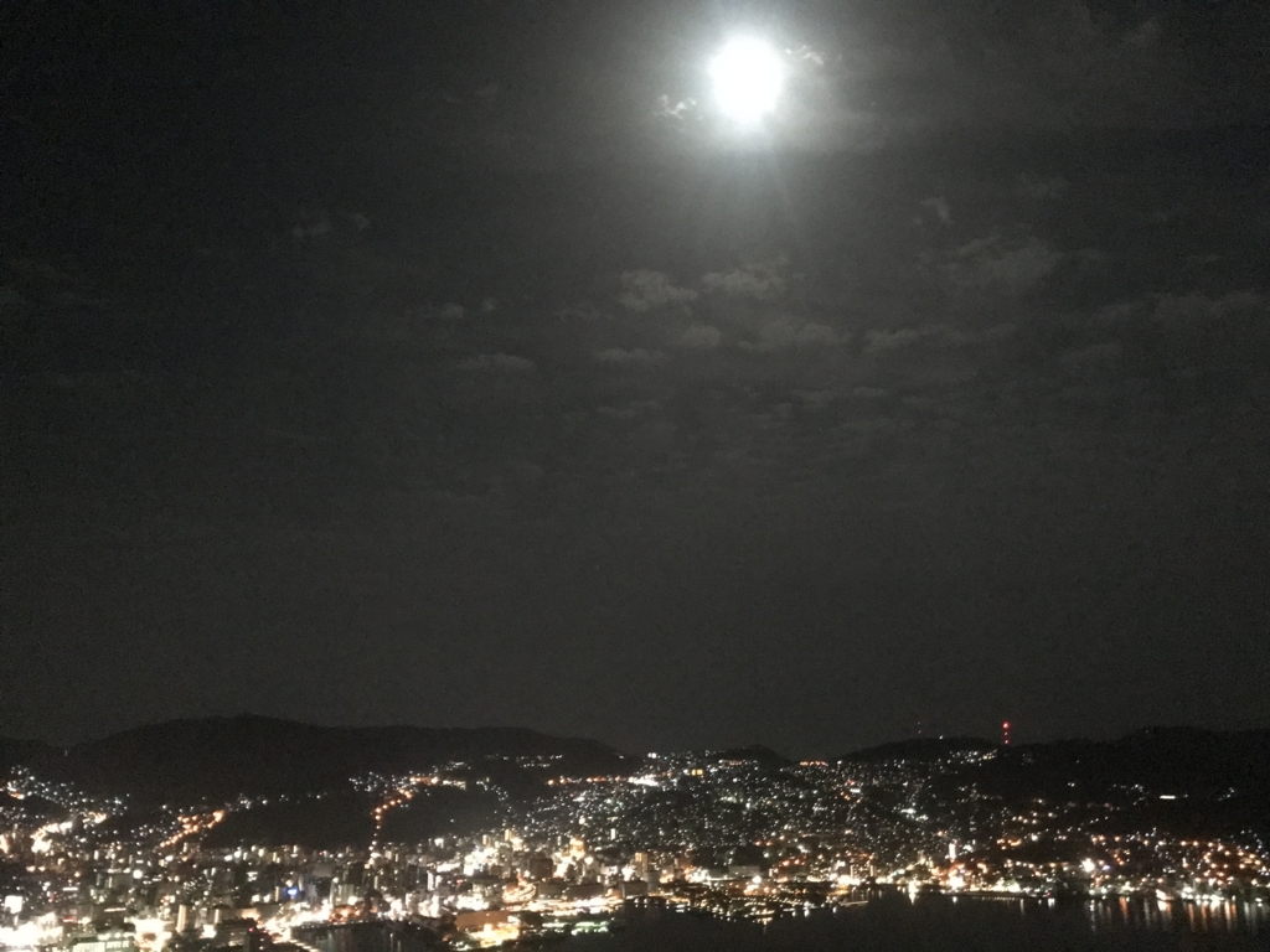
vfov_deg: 49.7
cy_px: 476
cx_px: 635
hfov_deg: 63.4
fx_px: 1027
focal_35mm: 28
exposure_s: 1/4
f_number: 1.8
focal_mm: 3.99
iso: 800
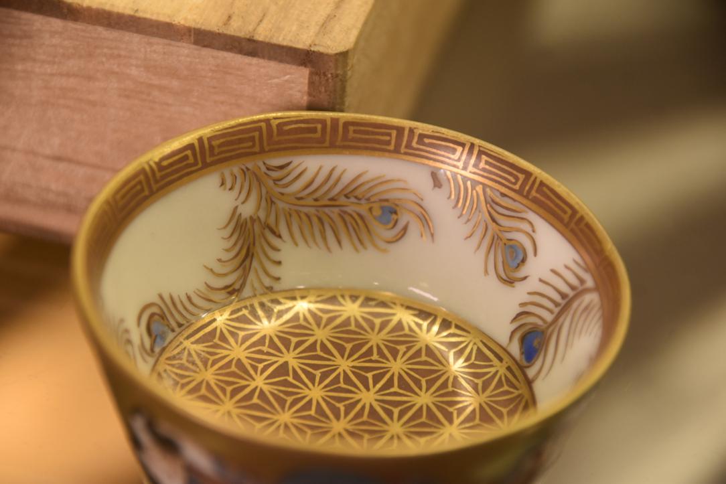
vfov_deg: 3.7
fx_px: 7563
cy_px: 242
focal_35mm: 375
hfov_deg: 5.5
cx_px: 363
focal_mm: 250
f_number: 6.3
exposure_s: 1/125
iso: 1100
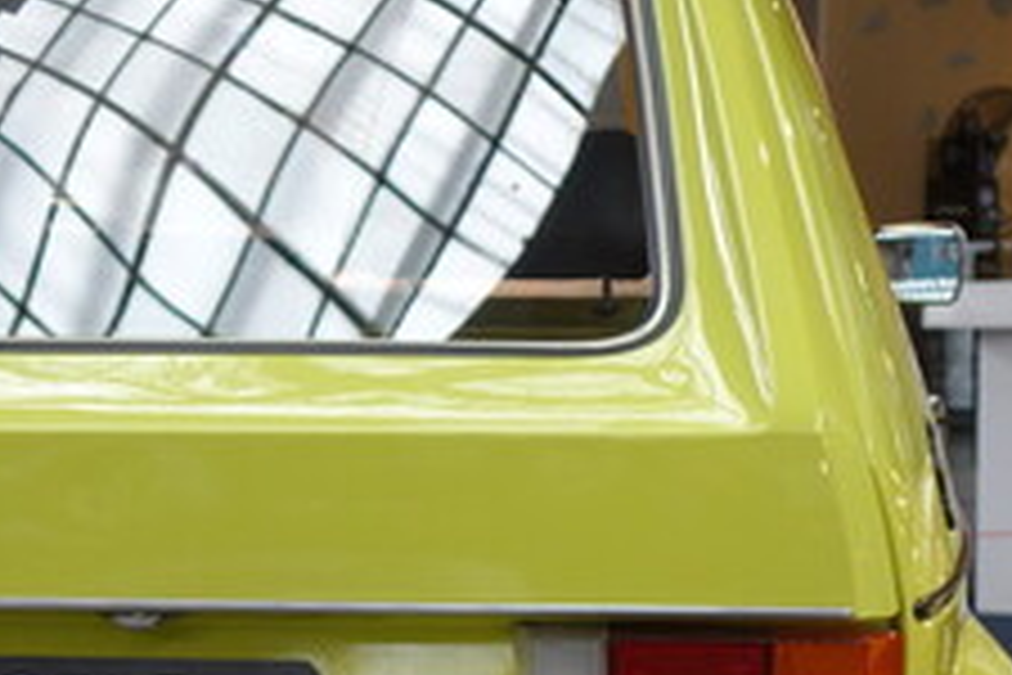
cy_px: 603
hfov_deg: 14.2
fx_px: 4048
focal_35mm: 144
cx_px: 184
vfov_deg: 9.5
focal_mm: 20.19
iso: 200
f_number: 3.5
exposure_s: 1/60
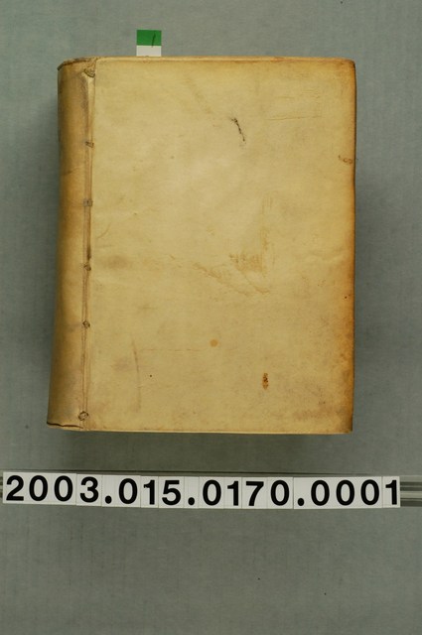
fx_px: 1322
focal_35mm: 75
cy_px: 318
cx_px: 211
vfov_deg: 27.0
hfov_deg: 18.1
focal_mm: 50
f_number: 8
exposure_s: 1/60
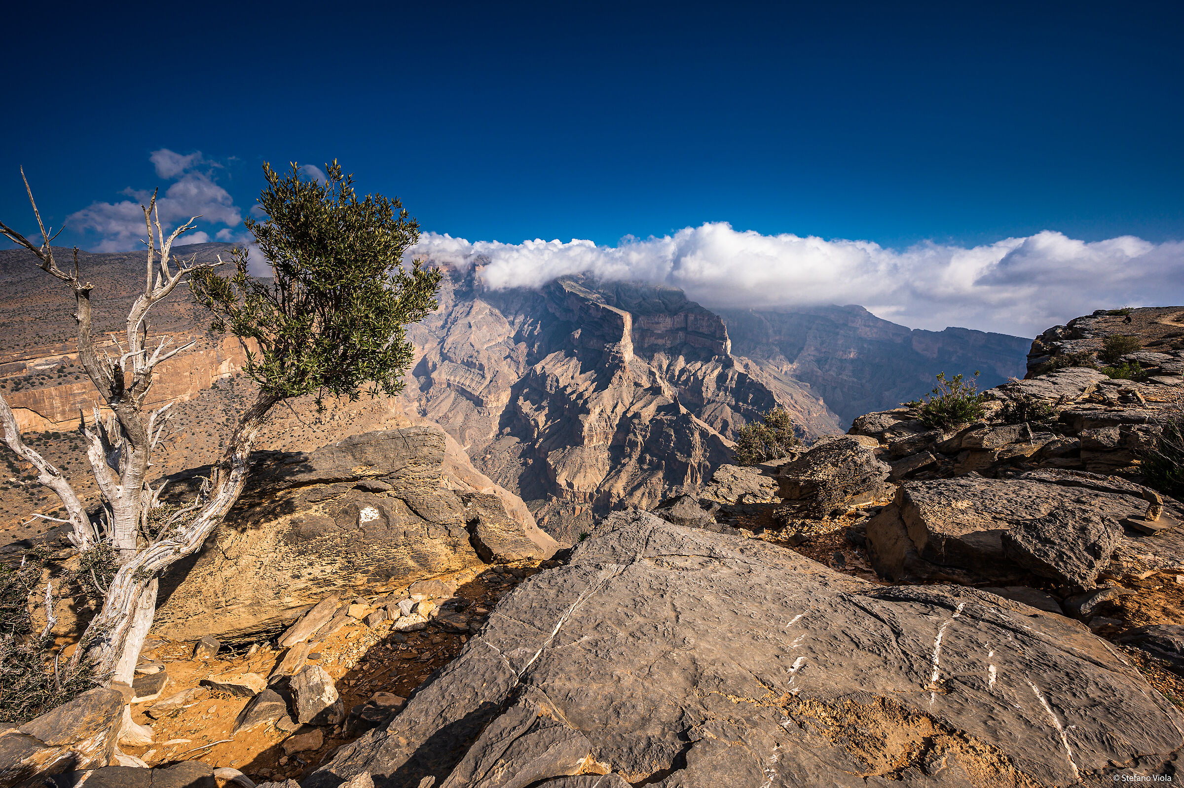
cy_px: 394
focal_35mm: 14
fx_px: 460
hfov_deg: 104.3
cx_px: 592
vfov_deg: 81.1
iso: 100
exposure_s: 1/320
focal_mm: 14
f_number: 9
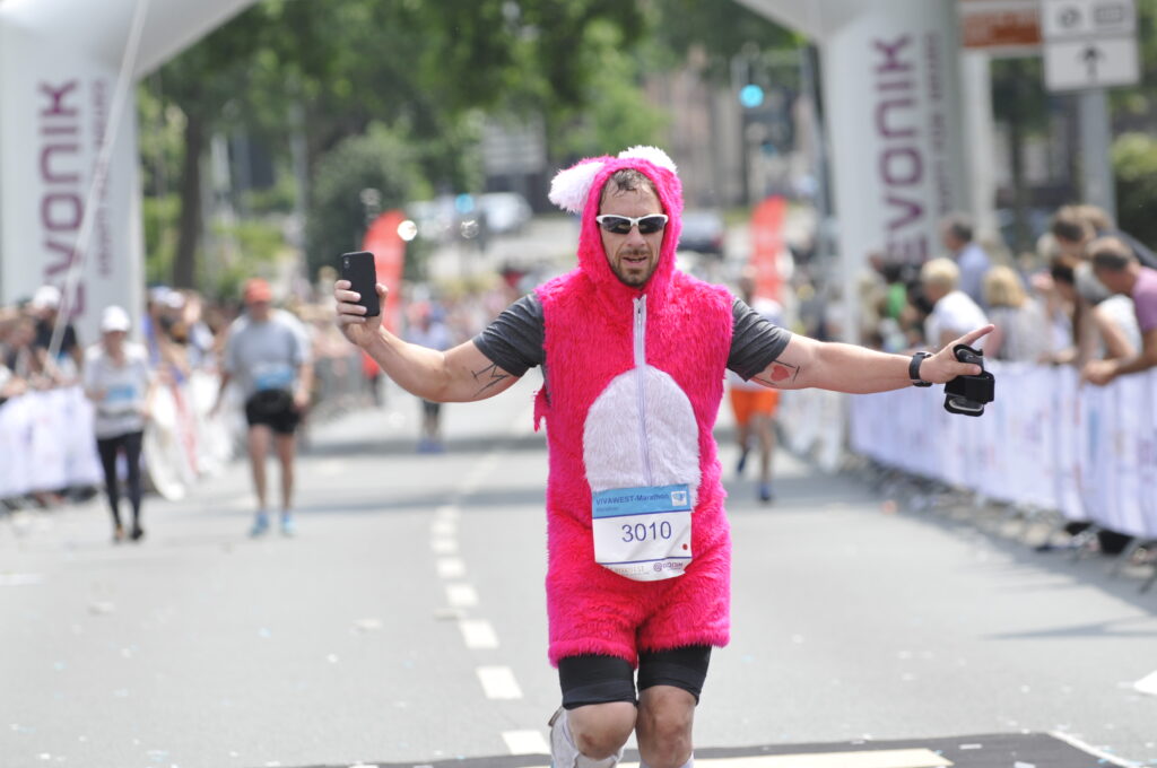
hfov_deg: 6.9
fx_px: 9629
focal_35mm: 300
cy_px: 384
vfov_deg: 4.6
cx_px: 578
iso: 200
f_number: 4
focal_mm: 200
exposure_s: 1/800
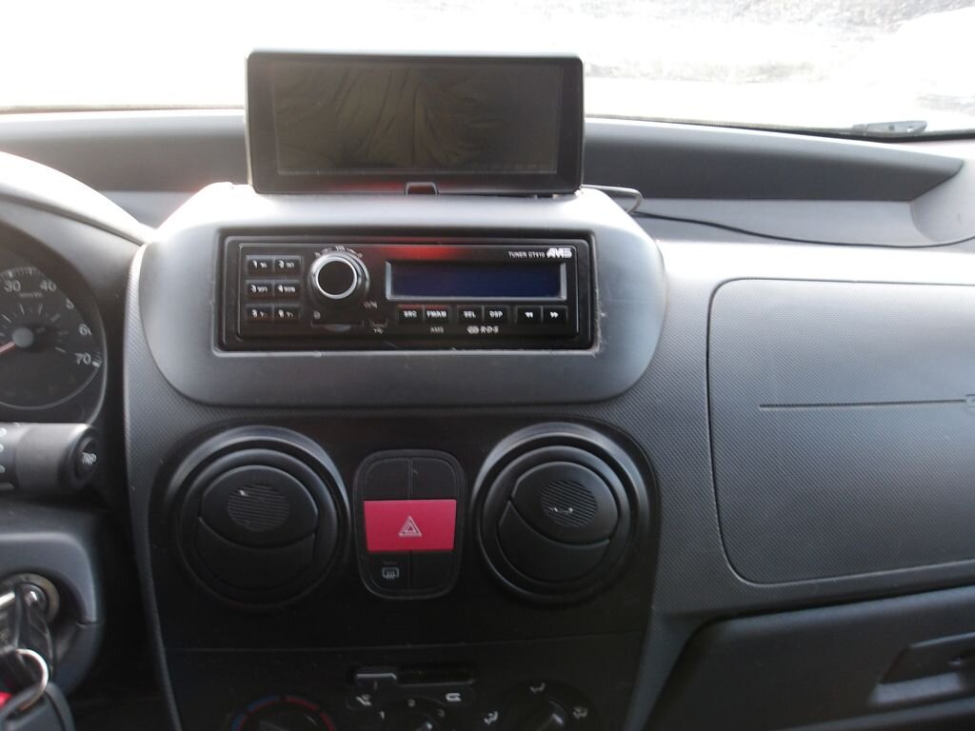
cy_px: 366
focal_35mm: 27
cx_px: 488
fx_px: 760
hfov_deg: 65.3
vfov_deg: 51.4
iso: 200
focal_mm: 4.9
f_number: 3
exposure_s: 1/18
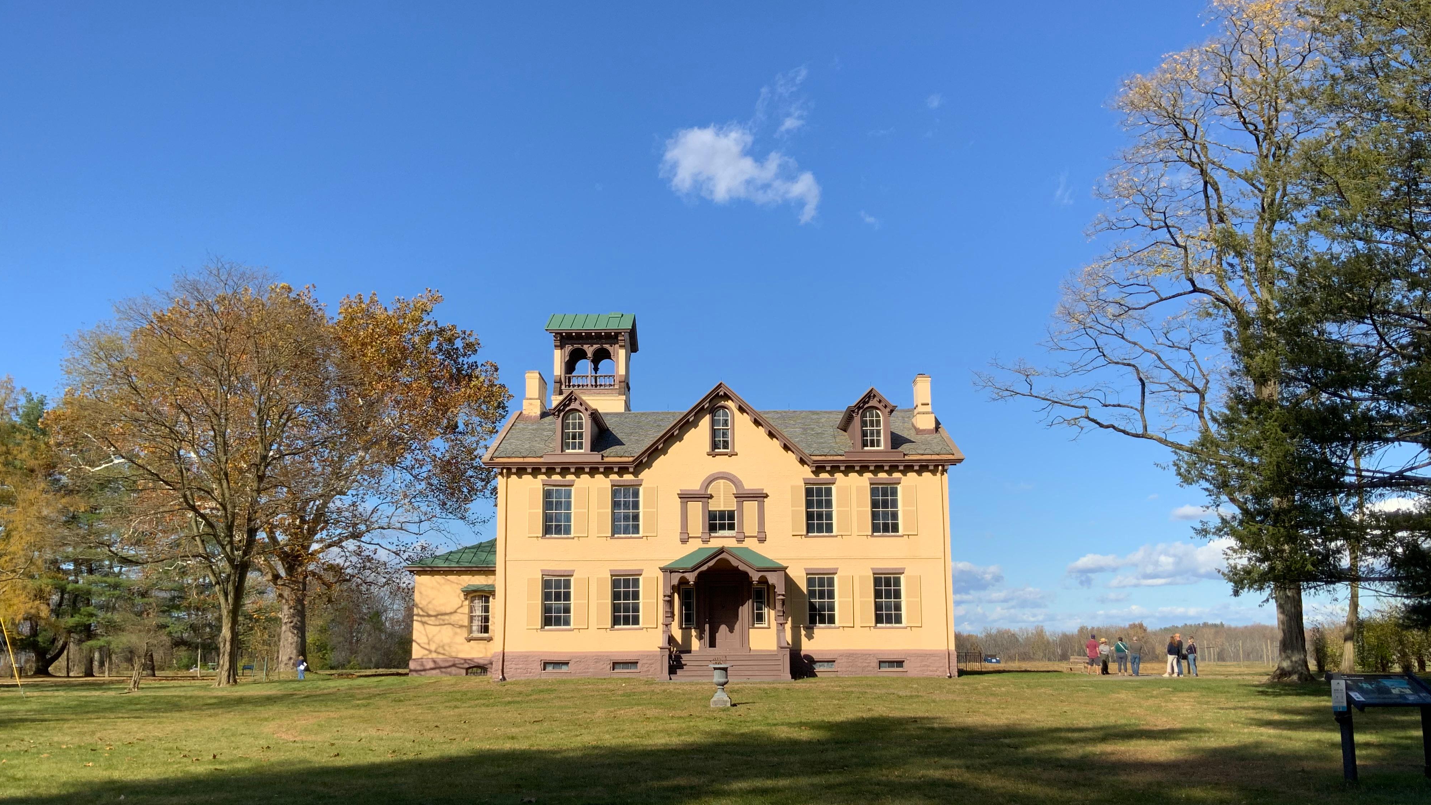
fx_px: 1214
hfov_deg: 61.0
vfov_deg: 36.6
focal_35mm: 32
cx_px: 710
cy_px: 463
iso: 16
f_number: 1.8
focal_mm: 3
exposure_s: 1/2141
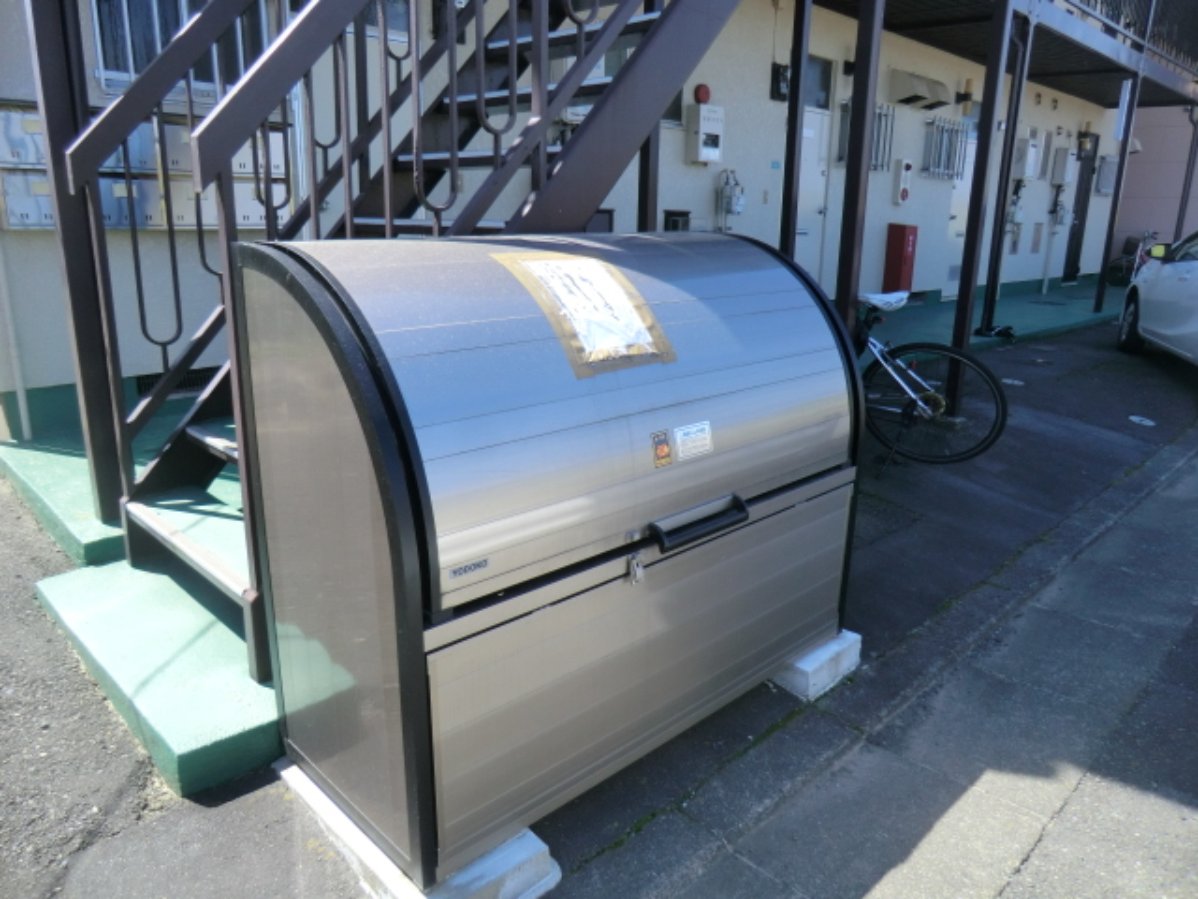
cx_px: 599
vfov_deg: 56.8
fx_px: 831
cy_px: 450
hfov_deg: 71.6
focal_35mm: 24
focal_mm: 4.3
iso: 80
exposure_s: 1/320
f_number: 3.2
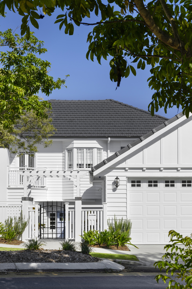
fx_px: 400
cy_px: 144
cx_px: 96
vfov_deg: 39.6
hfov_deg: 27.0
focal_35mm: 50
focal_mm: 50
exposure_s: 1/400
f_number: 11
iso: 100
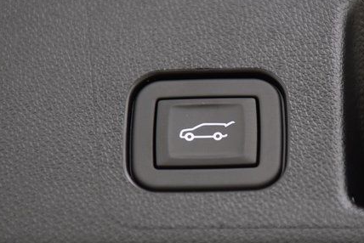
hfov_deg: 13.1
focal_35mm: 157
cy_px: 118
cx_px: 224
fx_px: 1588
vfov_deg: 8.8
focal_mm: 70
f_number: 3.5
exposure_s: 1/30
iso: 1600
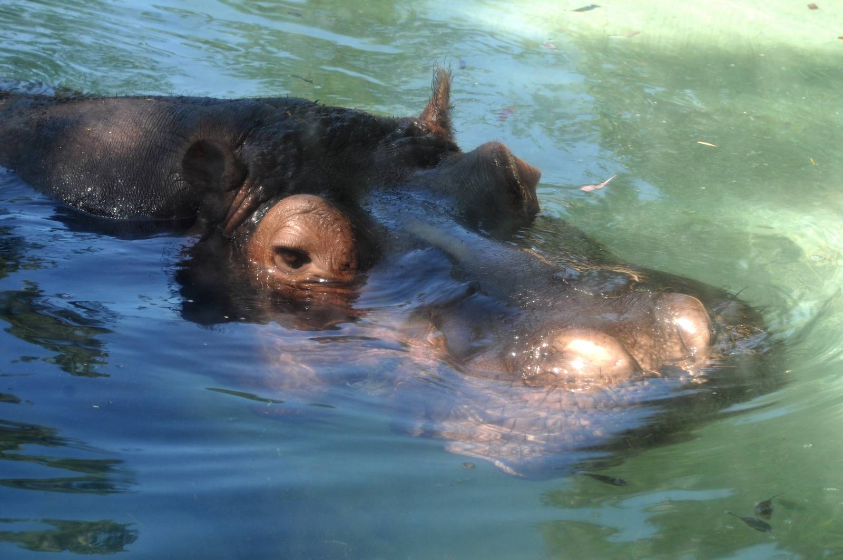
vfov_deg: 13.0
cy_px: 280
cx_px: 422
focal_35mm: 105
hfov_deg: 19.5
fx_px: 2456
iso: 320
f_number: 8
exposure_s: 1/125
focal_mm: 70
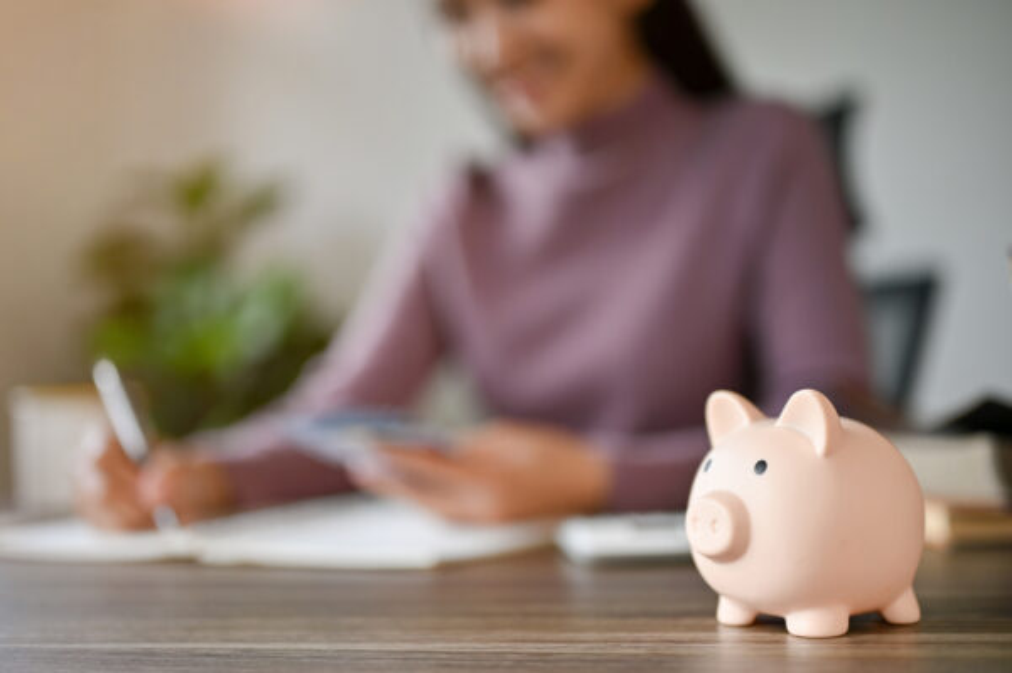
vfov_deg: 26.9
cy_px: 336
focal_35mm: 50
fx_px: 1404
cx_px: 506
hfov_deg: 39.6
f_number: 1.8
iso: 125
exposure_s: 1/400
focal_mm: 50
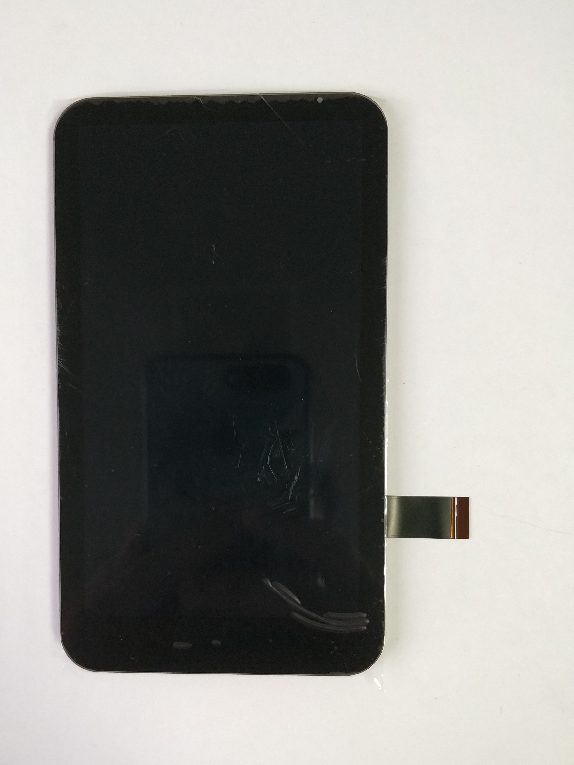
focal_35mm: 29
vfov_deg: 61.5
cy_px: 419
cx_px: 242
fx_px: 641
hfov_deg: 48.1
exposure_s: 1/50
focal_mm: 4.27
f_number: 1.7
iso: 123
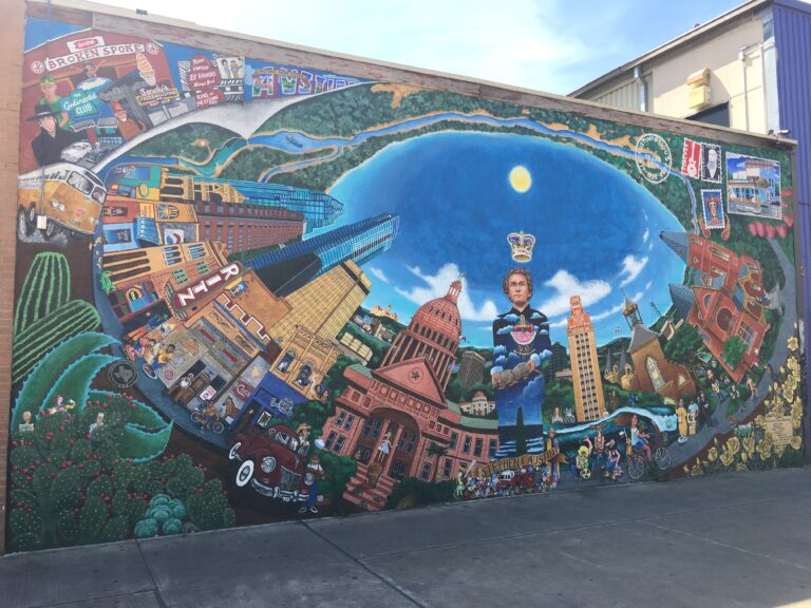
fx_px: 679
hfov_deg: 61.7
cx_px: 406
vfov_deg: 48.2
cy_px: 304
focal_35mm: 29
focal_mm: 4.15
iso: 25
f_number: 2.2
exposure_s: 1/561
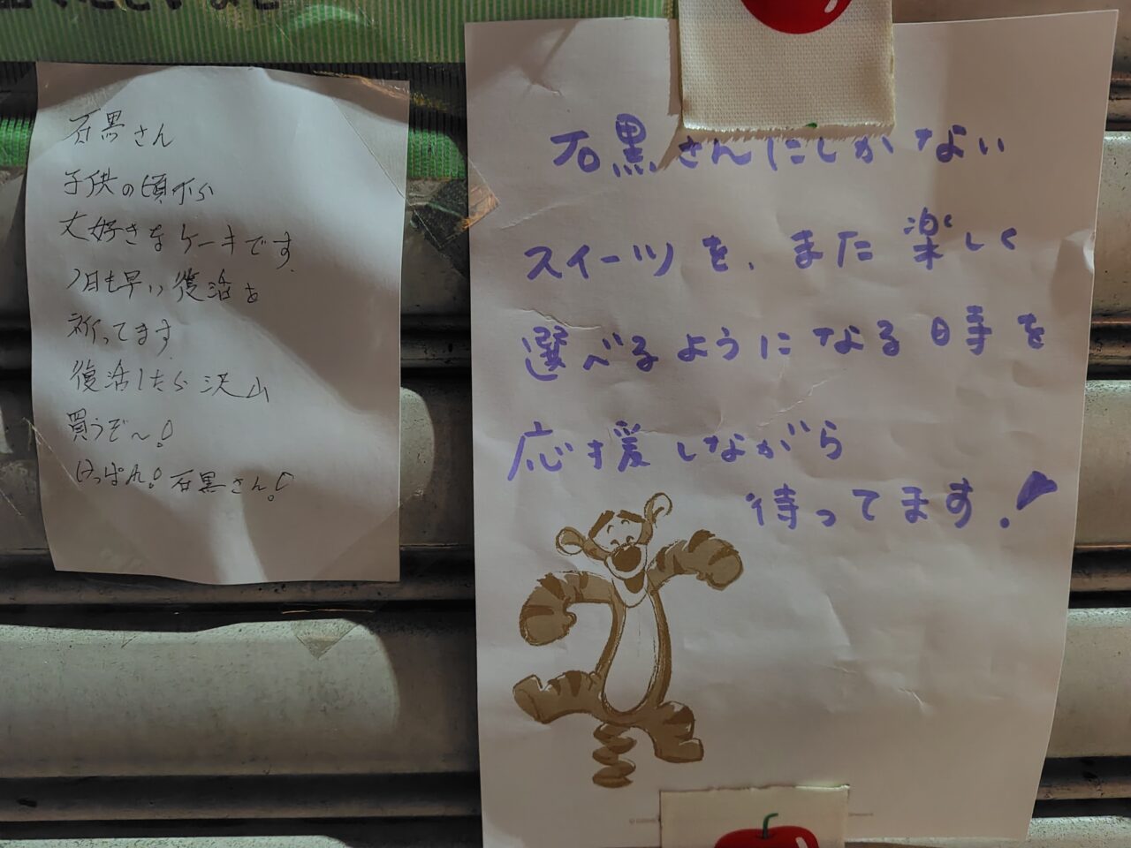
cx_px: 566
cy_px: 424
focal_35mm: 23
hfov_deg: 73.9
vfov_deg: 58.9
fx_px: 751
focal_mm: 5.6
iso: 2397
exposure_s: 1/100
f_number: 1.9
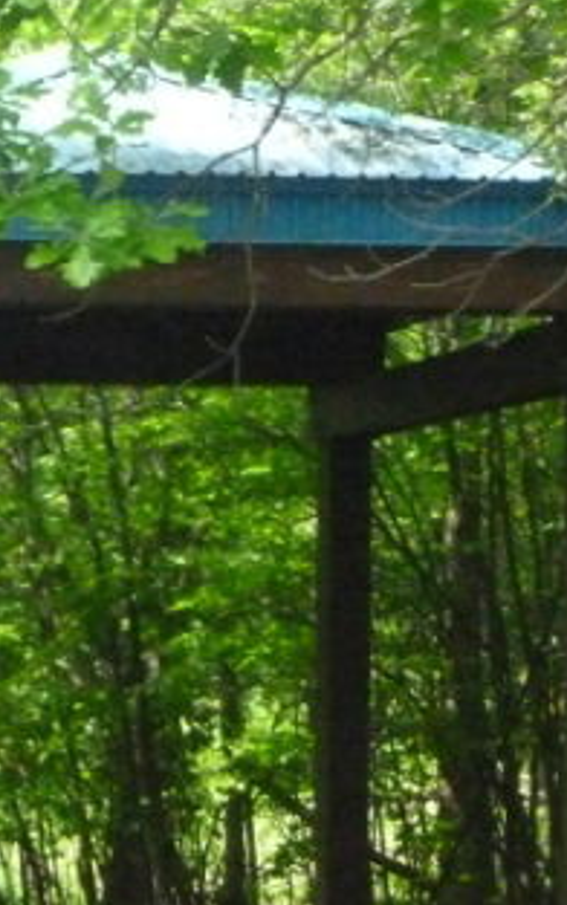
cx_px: -651
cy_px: 564
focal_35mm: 142
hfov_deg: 8.6
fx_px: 3506
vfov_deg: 14.7
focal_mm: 7.4
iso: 800
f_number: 3.7
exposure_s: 1/800
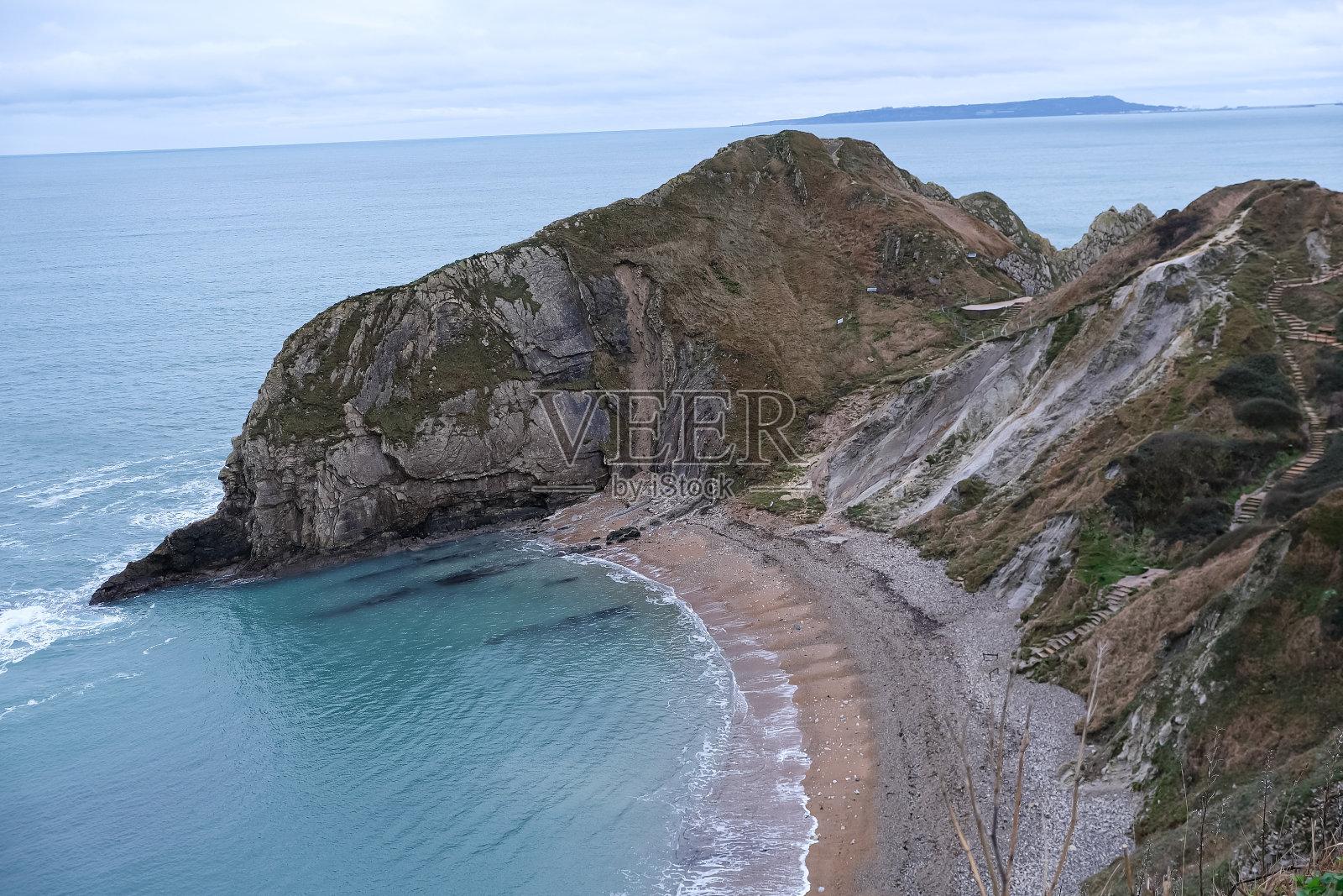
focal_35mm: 36
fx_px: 1343
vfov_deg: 36.9
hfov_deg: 53.1
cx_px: 672
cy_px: 448
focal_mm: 24.3
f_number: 3.2
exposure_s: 1/100
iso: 160
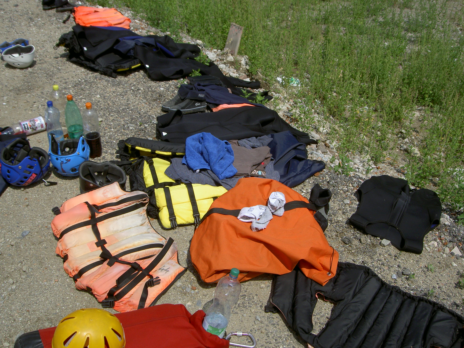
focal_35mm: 39
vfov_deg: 36.8
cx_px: 232
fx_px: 523
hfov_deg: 47.9
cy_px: 174
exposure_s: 1/800
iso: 50
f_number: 4.7
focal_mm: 8
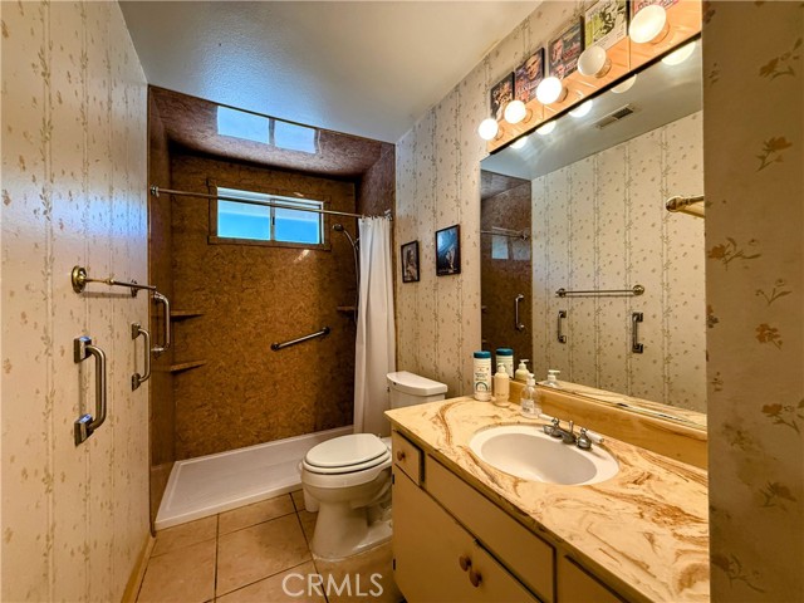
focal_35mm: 14
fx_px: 325
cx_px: 402
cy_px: 302
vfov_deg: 85.7
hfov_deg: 102.1
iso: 500
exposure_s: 1/120
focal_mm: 2.22
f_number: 2.2
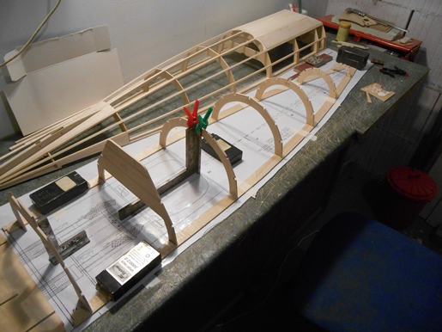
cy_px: 166
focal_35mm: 26
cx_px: 221
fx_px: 332
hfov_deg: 67.3
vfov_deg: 53.0
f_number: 3.4
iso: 400
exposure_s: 1/30
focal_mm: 4.7
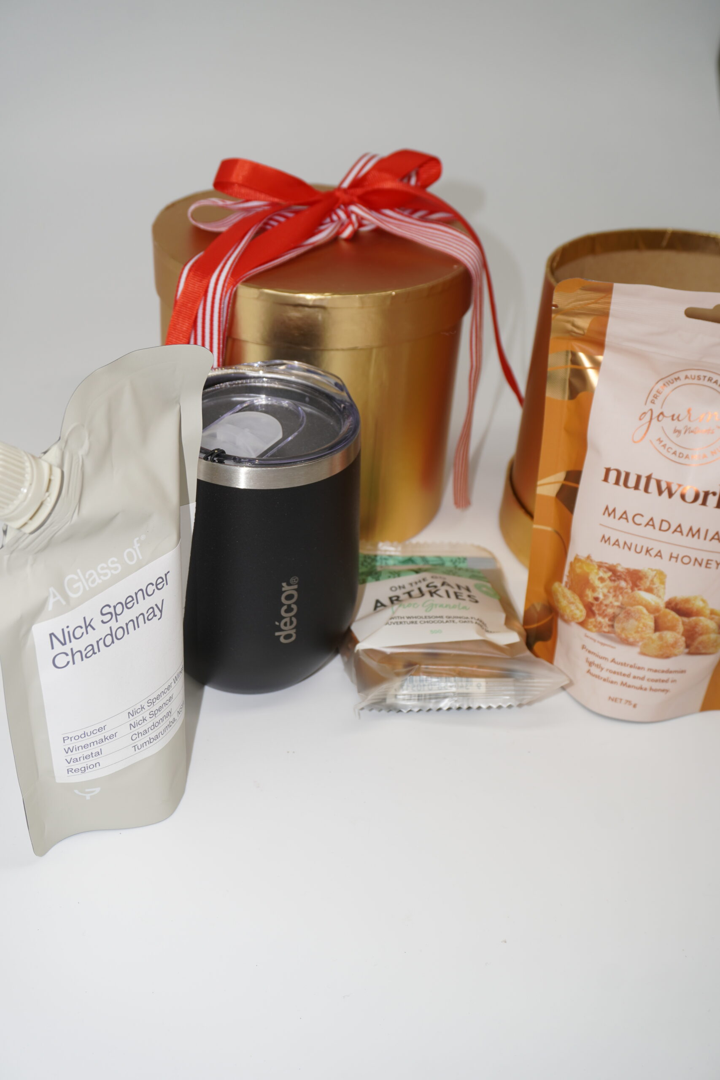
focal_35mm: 40
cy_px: 540
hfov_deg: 33.0
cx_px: 360
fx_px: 1215
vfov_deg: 47.9
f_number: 6.3
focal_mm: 27
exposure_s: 1/125
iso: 100
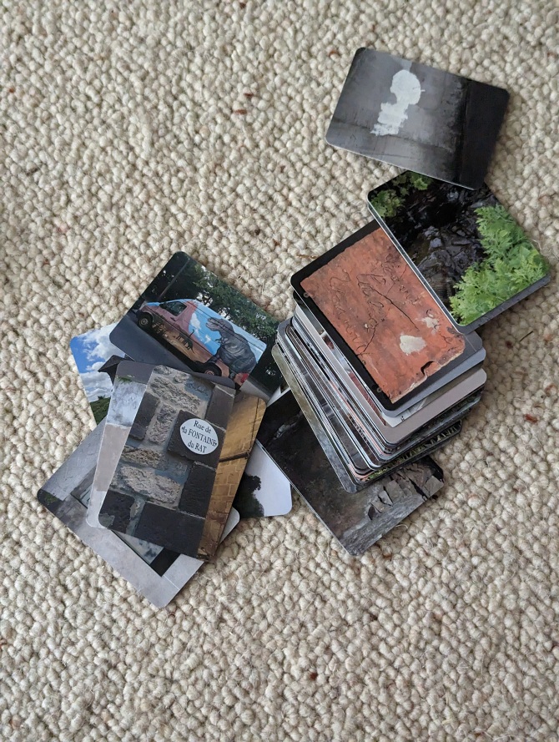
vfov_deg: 39.6
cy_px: 371
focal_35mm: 48
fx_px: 1030
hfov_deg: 30.4
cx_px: 280
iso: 2388
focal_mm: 6.81
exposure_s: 1/82.4
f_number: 1.85
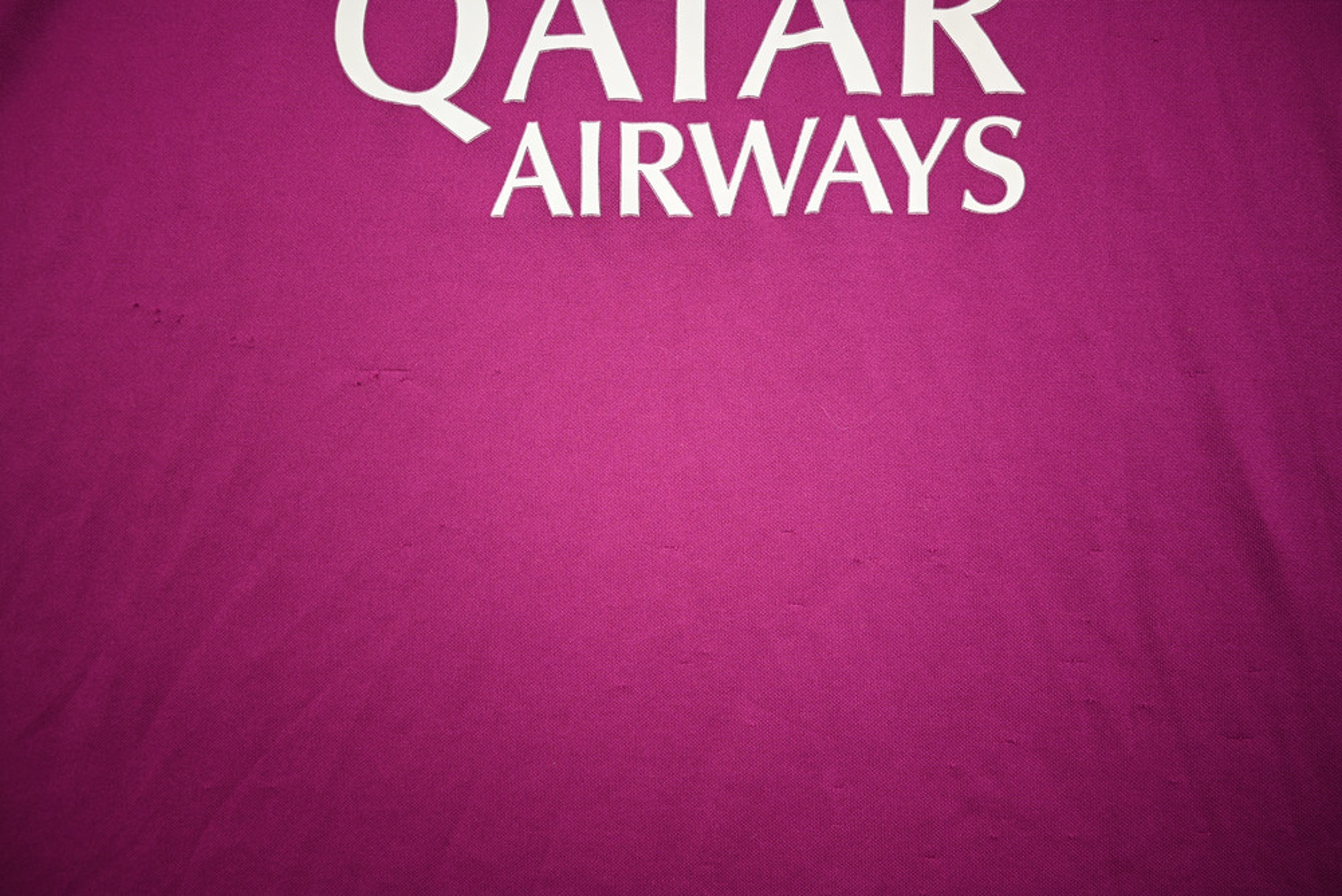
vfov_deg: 53.2
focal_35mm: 24
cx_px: 671
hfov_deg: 73.7
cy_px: 448
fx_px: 895
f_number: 4
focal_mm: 24
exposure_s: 1/90
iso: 200
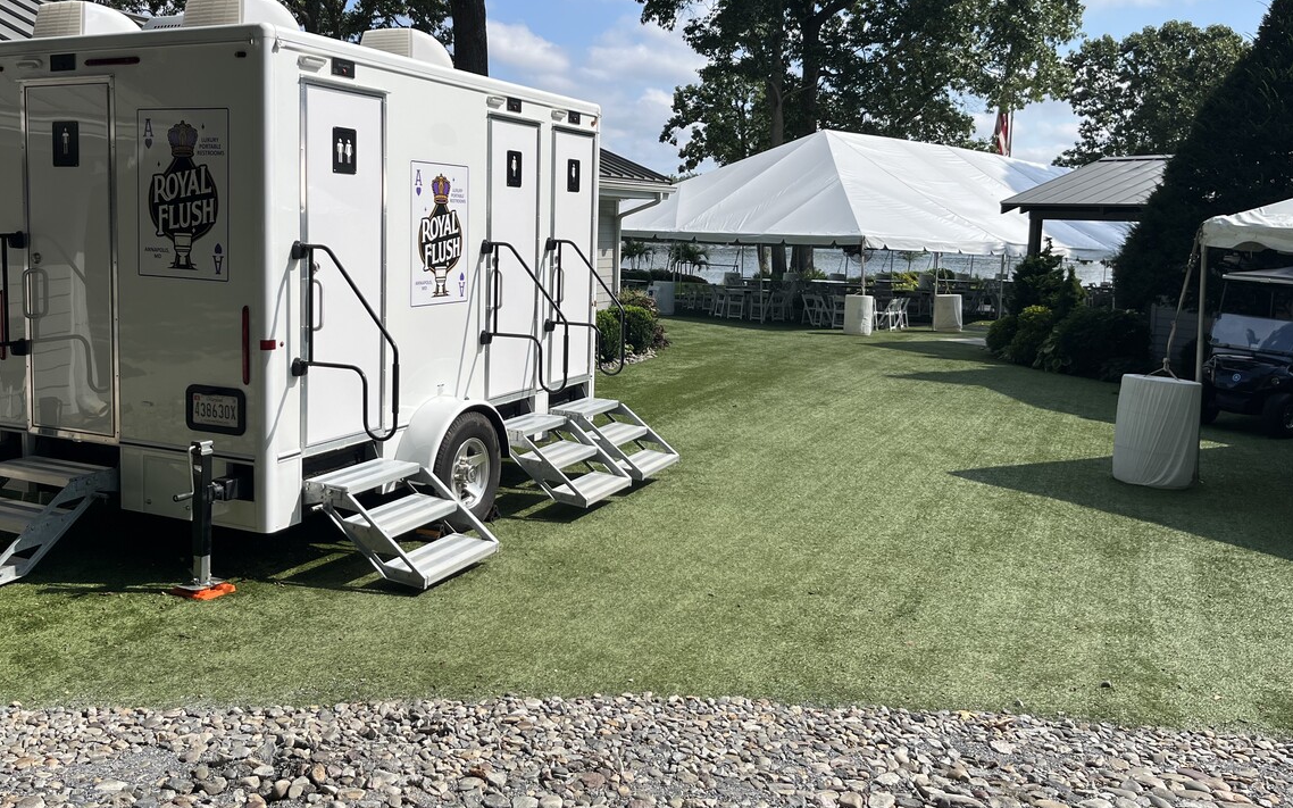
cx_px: 616
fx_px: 1092
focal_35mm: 31
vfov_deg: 40.3
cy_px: 305
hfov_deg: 61.2
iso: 50
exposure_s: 1/4310
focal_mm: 5.1
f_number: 1.6
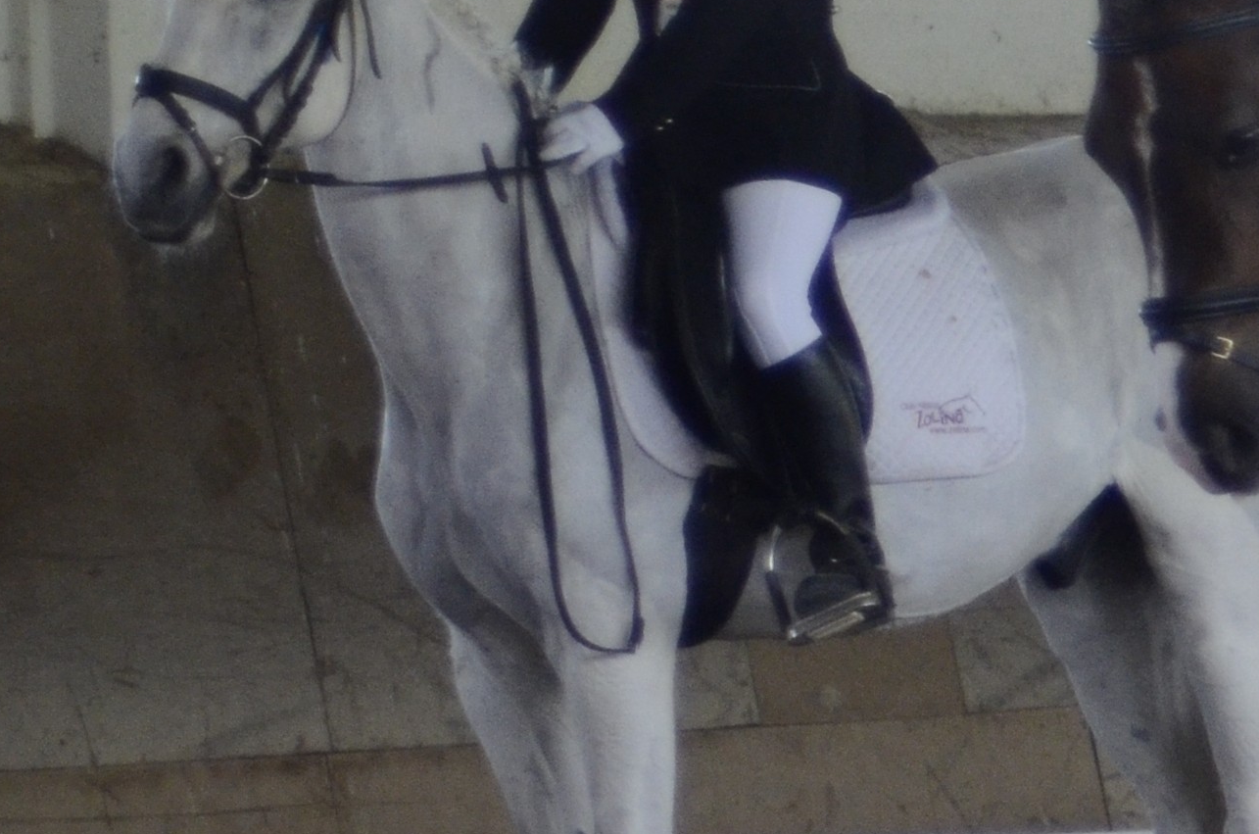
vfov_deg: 2.8
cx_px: 2082
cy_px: 354
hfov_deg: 4.2
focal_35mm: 489
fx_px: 17062
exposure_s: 1/250
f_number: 4
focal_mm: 85
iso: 1250
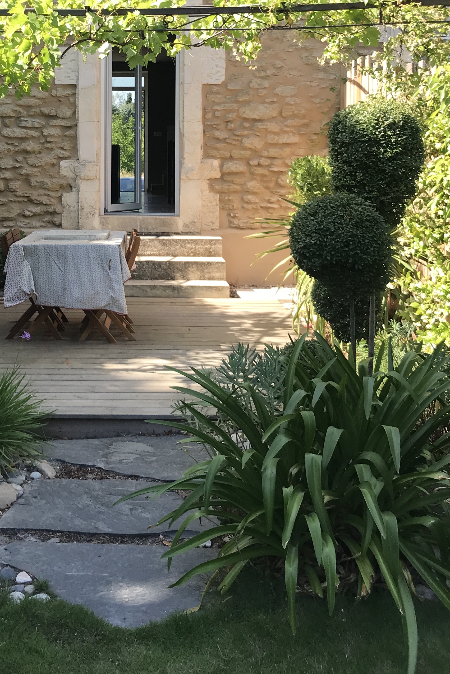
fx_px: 862
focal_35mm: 46
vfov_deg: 41.6
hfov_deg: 28.7
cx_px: 97
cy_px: 174
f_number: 1.8
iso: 20
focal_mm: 3.99
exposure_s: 1/476
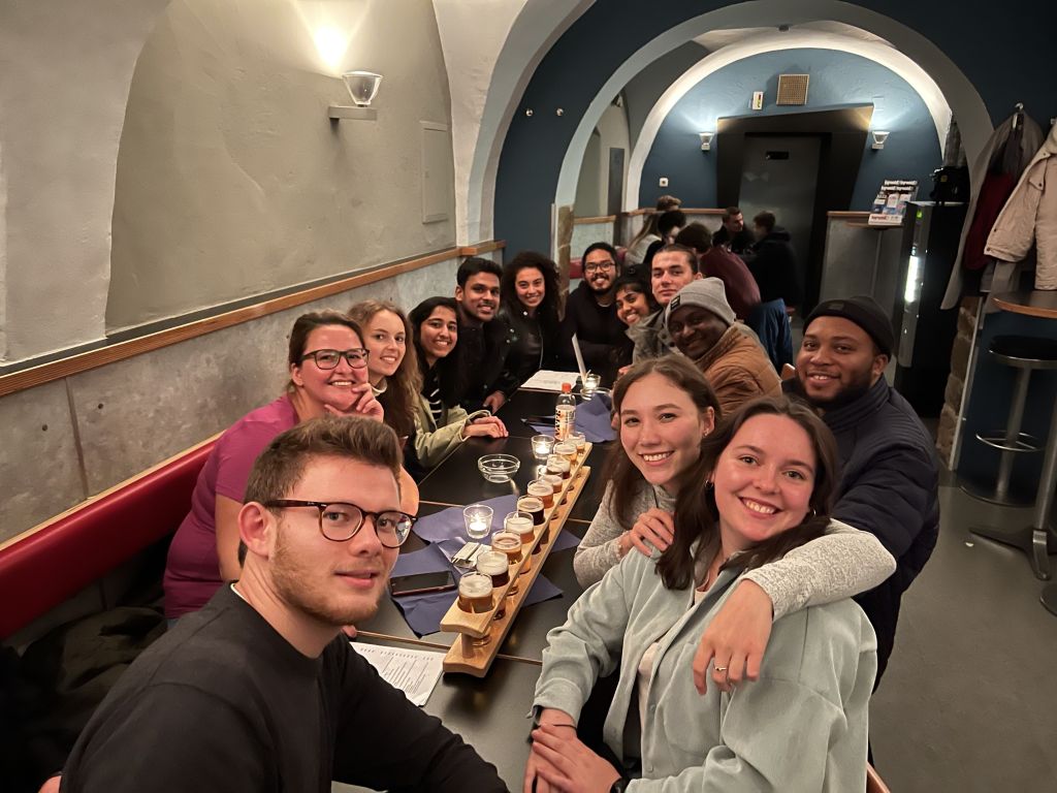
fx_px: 794
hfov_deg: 67.3
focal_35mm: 26
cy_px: 396
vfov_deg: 53.1
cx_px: 528
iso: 1600
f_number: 1.5
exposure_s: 1/17
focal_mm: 5.7
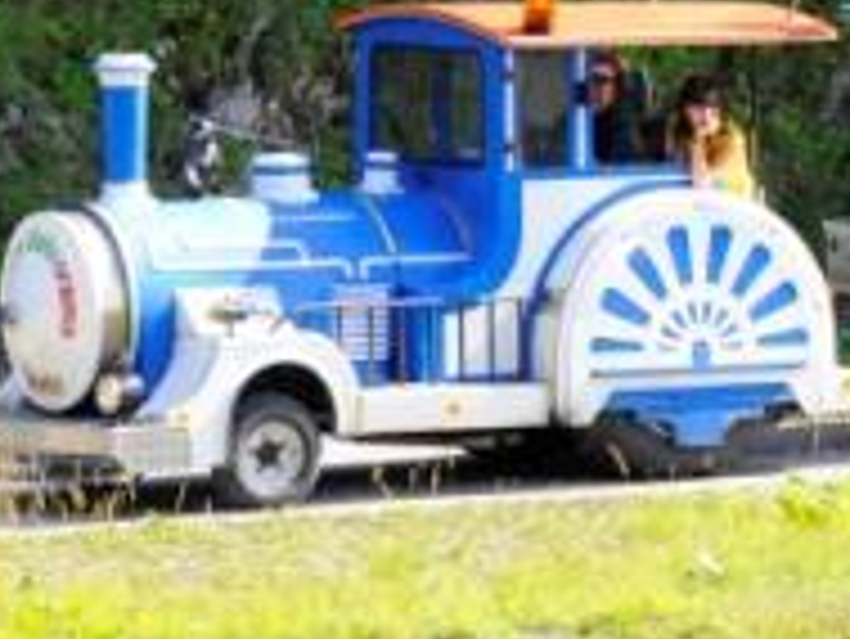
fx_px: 15111
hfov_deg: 3.2
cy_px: 58
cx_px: 801
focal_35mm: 615
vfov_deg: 2.4
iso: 200
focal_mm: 180
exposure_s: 1/100
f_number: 11
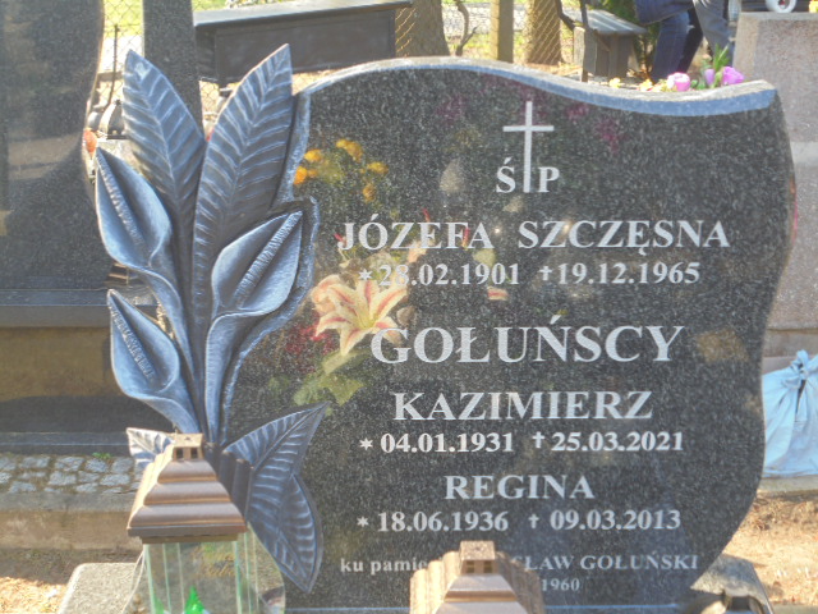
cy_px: 307
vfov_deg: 29.7
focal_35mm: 49
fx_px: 1158
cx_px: 409
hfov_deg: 38.9
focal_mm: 8.9
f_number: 4.8
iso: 100
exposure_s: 1/40
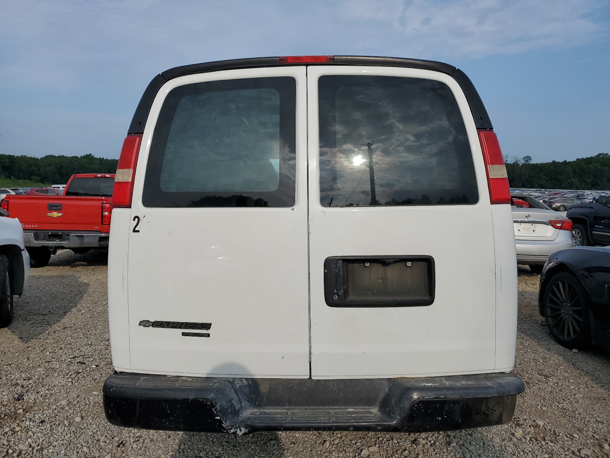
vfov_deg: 53.1
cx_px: 305
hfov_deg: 67.3
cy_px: 229
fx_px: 458
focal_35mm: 26
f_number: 1.5
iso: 50
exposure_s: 1/5000
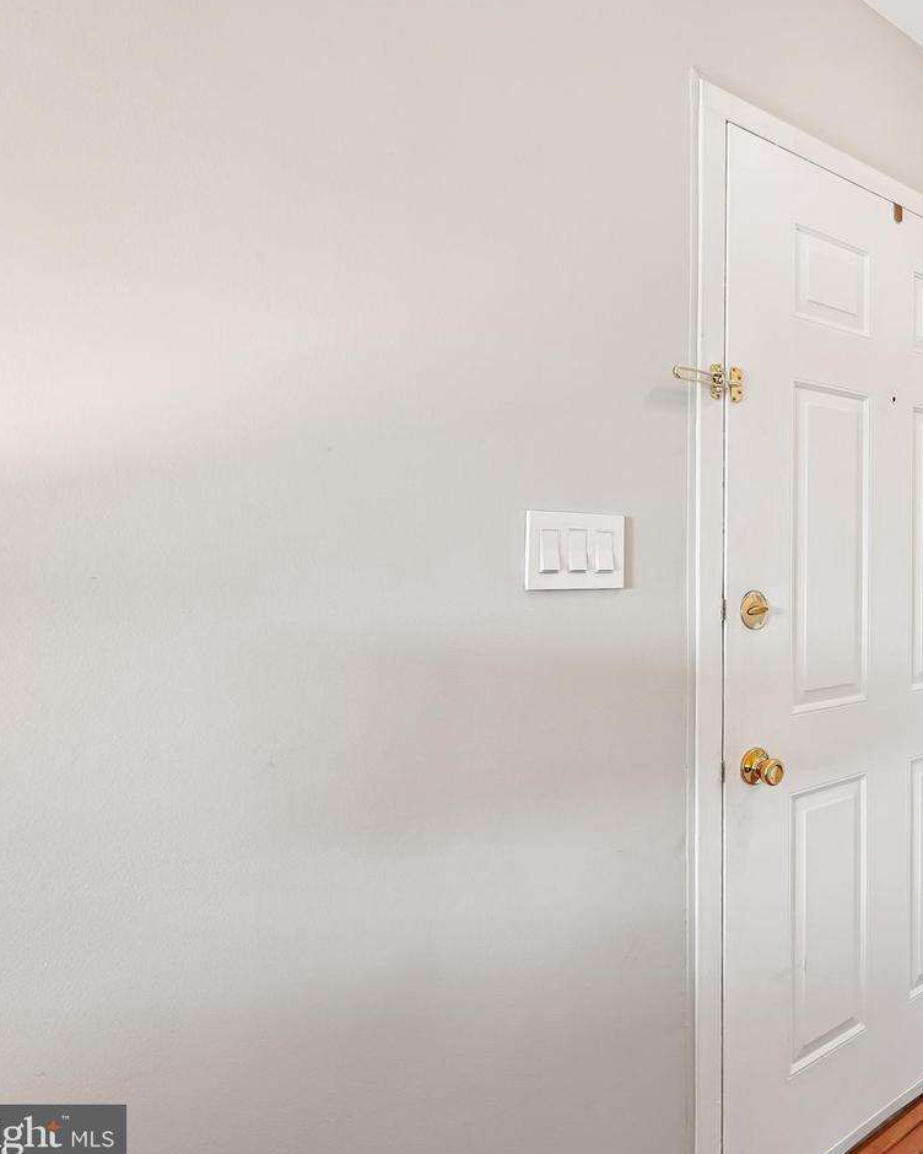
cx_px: 819
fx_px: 785
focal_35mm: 23
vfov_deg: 72.6
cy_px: 578
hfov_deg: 53.8
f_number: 8
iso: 100
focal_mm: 16
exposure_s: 1/2.5
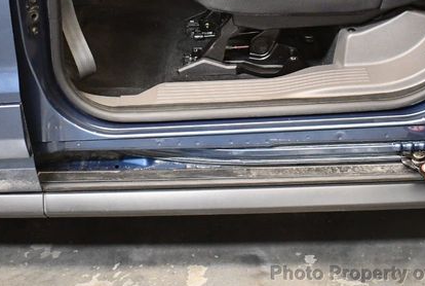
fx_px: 805
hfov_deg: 29.5
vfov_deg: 20.0
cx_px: 256
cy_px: 73
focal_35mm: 68
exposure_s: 1/100
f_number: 3.8
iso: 3200
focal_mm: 22
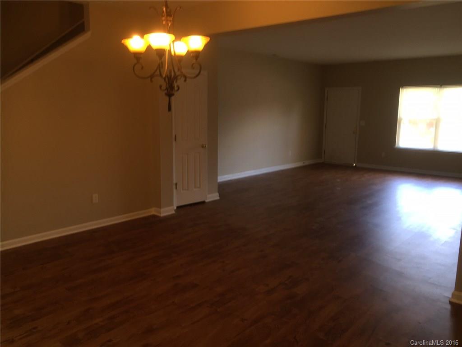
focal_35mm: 29
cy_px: 174
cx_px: 231
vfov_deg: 48.2
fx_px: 387
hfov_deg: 61.7
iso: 32
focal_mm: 4.15
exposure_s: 1/30
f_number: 2.2
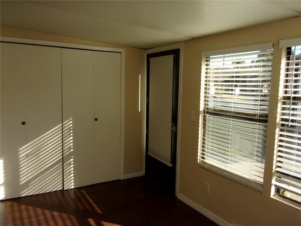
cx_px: 150
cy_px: 113
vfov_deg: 49.7
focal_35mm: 28
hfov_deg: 63.4
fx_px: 243
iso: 80
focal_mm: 5.1
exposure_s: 1/210
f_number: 3.9
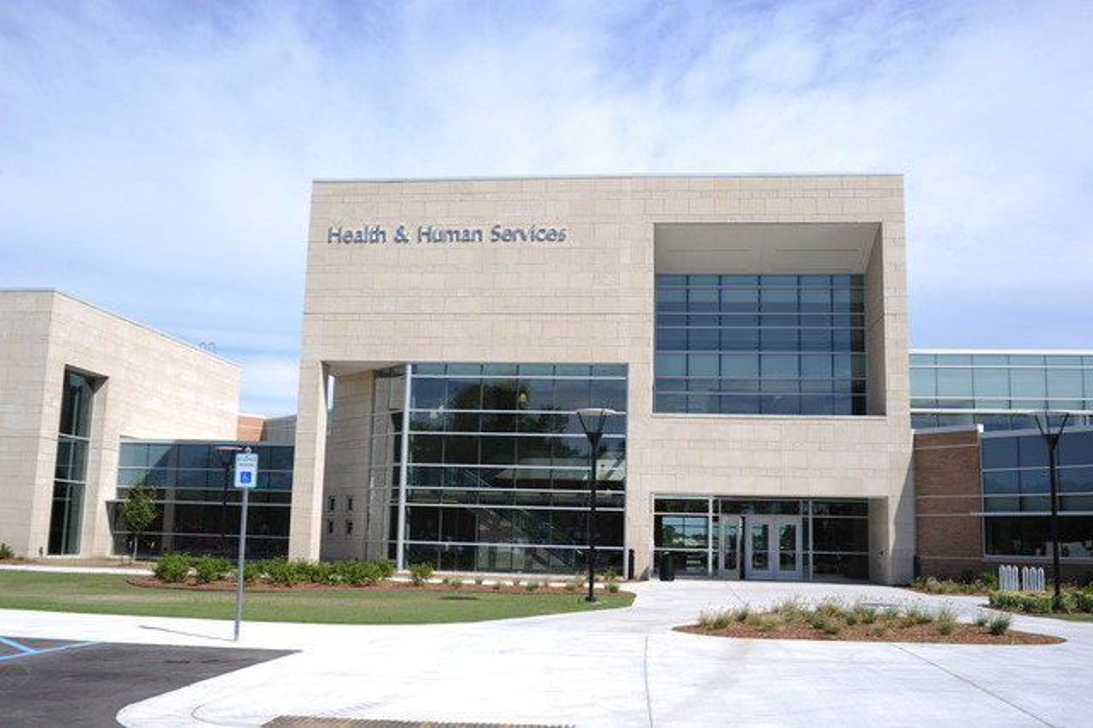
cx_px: 546
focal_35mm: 35
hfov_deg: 54.5
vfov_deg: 37.8
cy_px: 364
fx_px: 1062
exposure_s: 1/320
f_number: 8
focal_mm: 35
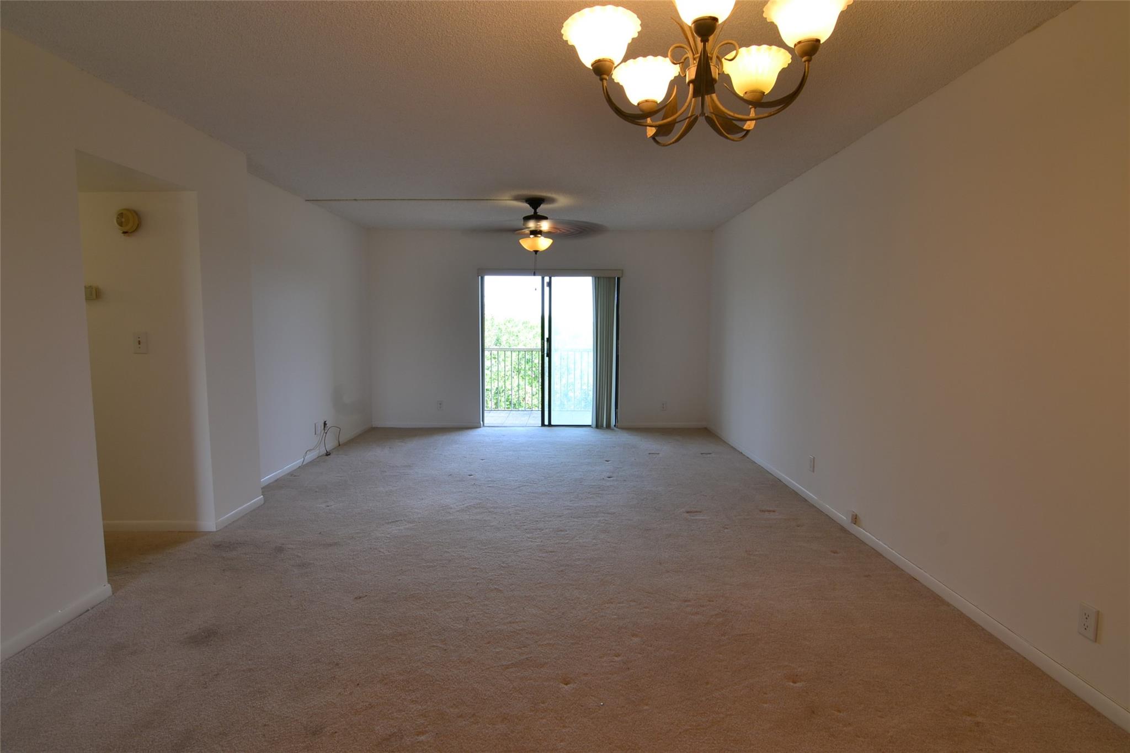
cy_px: 376
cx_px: 565
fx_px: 565
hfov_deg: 90.0
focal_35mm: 18
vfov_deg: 67.4
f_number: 11
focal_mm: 12
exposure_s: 1/6
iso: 100
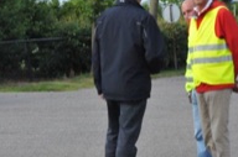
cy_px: 64
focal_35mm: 319
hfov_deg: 6.5
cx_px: 68
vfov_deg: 4.3
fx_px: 2104
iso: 2000
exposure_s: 1/500
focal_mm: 102
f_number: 11
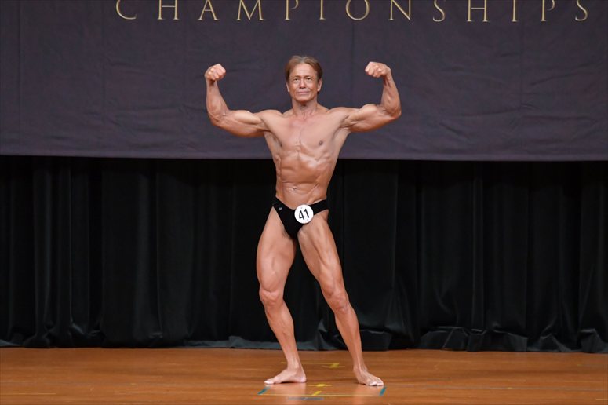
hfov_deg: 7.6
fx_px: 4558
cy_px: 202
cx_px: 304
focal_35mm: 270
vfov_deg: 5.1
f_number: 5.6
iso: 5000
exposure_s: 1/400
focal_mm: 180
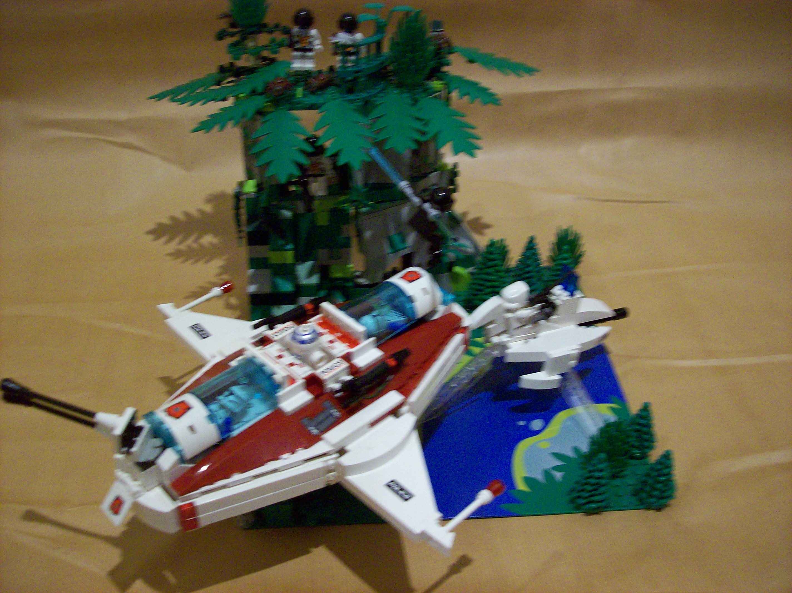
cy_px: 296
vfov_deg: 39.6
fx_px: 823
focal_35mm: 36
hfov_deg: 51.4
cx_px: 396
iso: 160
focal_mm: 6
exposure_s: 1/21.6
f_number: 2.7
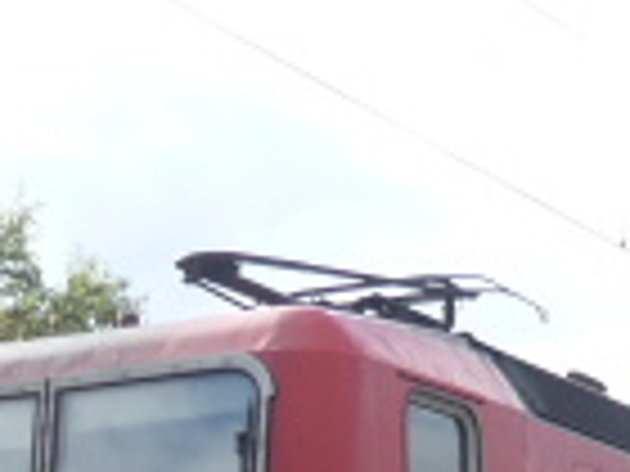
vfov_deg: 9.5
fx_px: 2748
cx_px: 594
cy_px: 787
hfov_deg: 12.9
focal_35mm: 151
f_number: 2.8
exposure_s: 1/640
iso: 100
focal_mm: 5.5
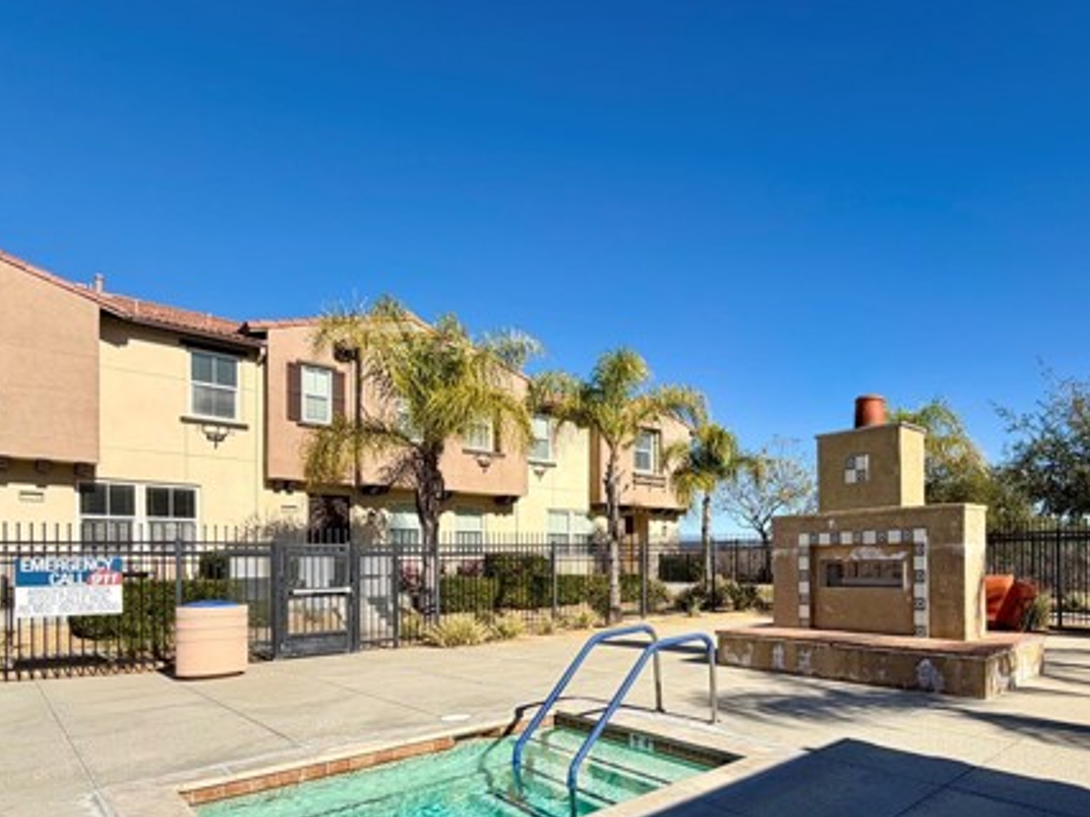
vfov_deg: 61.6
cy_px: 557
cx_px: 768
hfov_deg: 75.2
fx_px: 661
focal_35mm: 21
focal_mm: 2.22
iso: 20
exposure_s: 1/888
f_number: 2.2
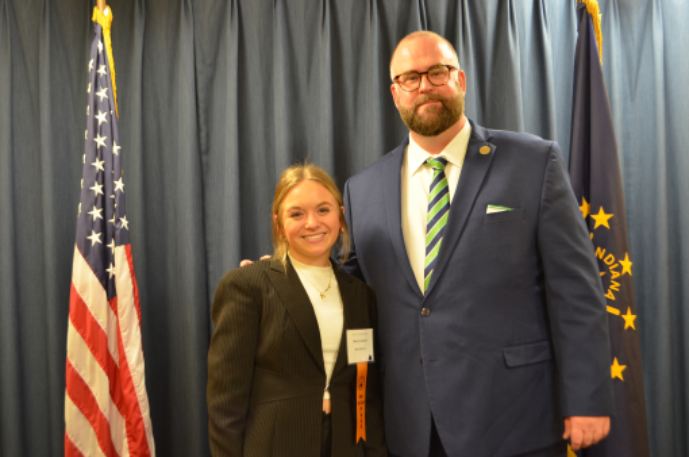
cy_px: 228
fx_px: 802
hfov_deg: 46.5
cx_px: 344
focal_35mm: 42
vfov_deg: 31.8
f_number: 4.5
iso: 560
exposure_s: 1/15
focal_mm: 28
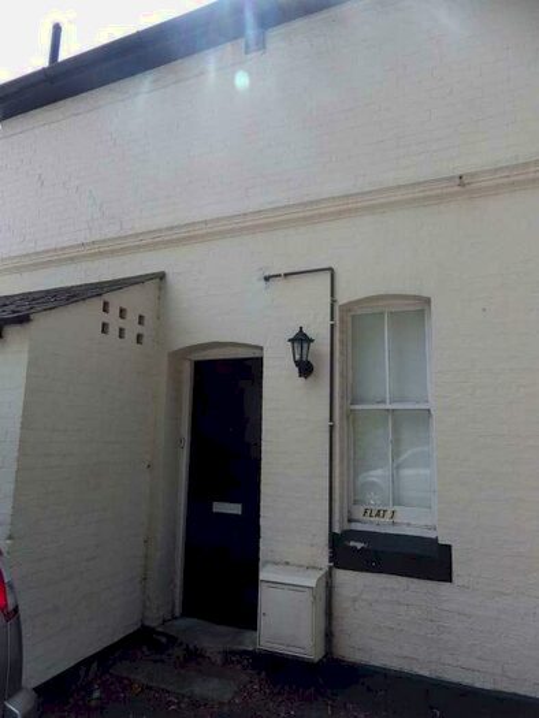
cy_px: 359
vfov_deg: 76.4
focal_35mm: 22
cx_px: 270
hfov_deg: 61.1
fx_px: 457
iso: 100
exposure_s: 1/640
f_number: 3.1
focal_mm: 4
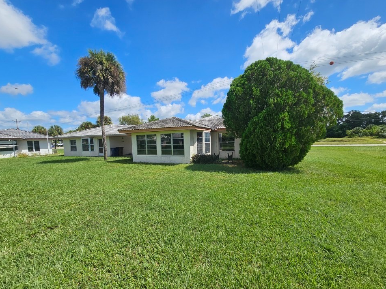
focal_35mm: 14
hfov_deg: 102.1
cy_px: 154
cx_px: 190
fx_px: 156
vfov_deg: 85.6
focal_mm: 2.2
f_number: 2.2
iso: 50
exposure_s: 1/3042
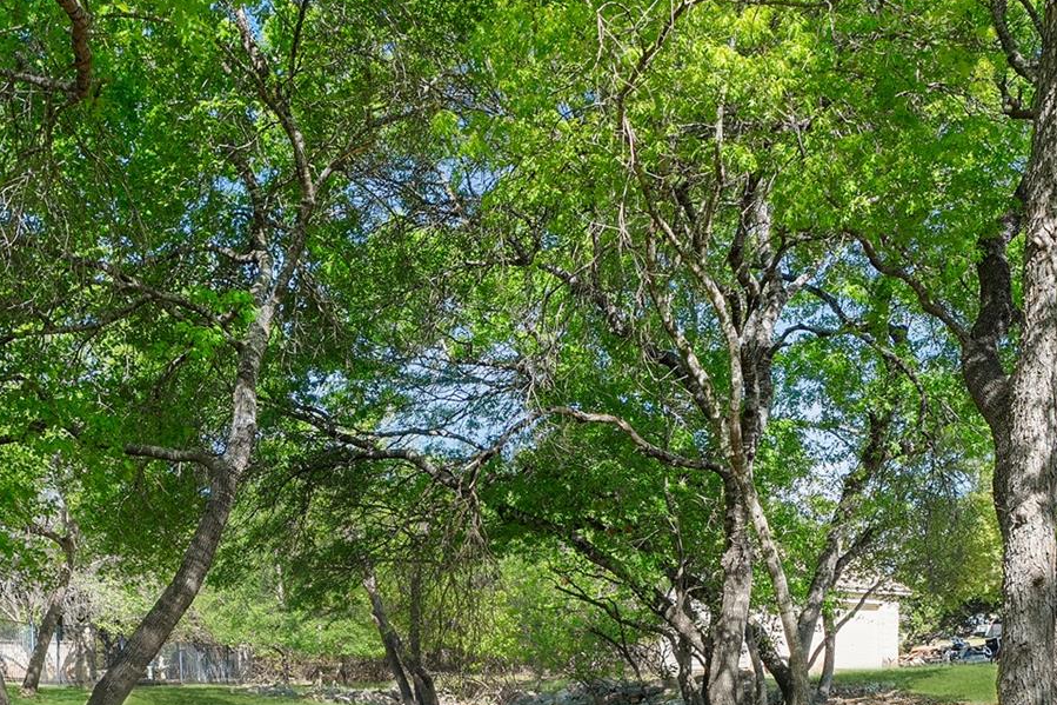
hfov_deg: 47.4
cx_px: 519
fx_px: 1204
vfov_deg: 30.3
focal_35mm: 41
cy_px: 711
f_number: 11
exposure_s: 1/25
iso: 200
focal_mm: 18
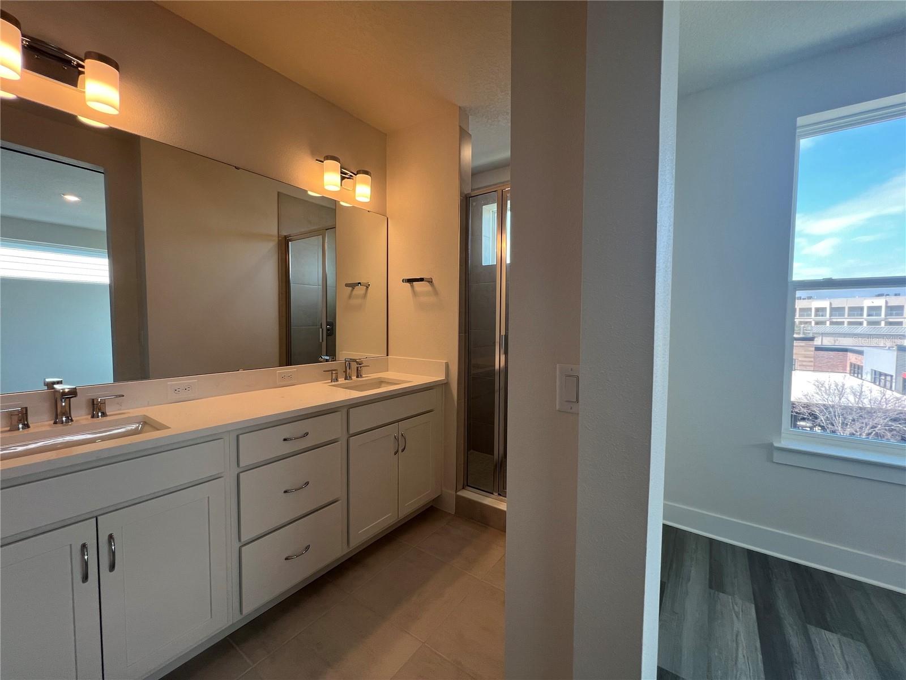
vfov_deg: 89.9
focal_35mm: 13
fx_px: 340
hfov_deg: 106.2
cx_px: 453
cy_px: 340
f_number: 1.8
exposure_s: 1/120
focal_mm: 1.57
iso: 50
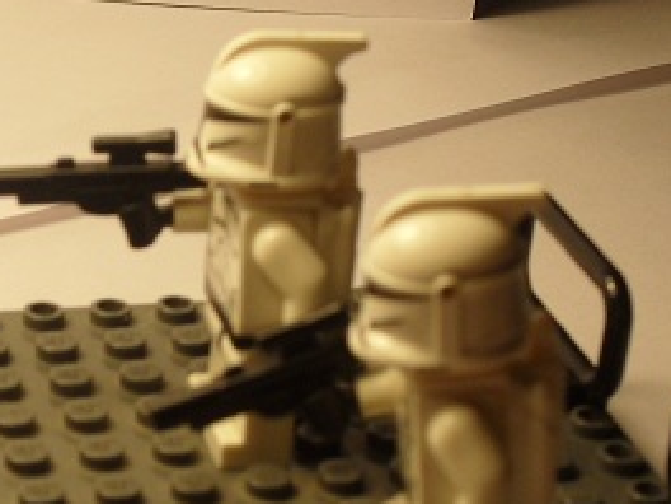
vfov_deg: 12.3
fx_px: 2307
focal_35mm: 119
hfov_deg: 16.5
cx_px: 173
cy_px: 550
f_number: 3.9
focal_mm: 8.7
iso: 100
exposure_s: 1/90
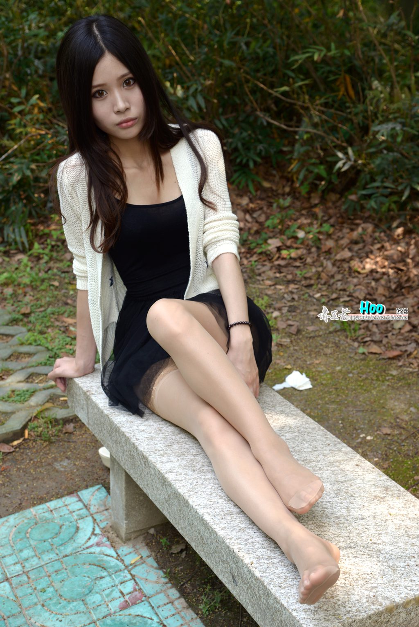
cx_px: 210
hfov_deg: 21.9
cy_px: 314
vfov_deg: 32.4
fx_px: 1081
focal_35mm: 62
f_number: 6.3
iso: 200
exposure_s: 1/80
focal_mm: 62
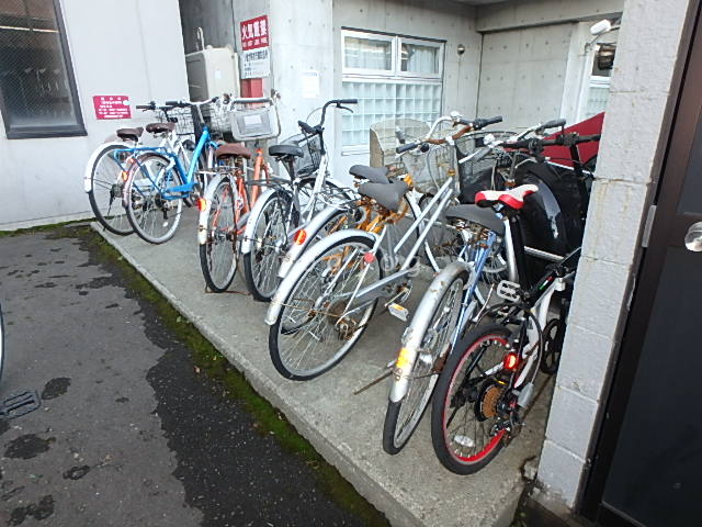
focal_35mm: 21
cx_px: 351
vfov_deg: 63.4
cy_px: 264
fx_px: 426
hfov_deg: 79.0
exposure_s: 1/40
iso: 200
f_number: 3.5
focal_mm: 3.7
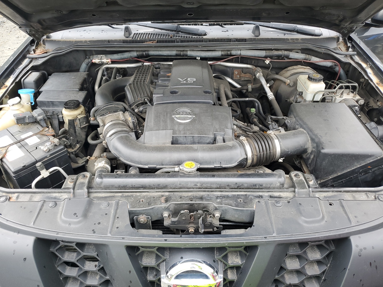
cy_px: 144
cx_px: 192
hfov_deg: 67.3
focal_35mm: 26
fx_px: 288
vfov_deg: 53.1
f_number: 1.5
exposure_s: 1/120
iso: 61
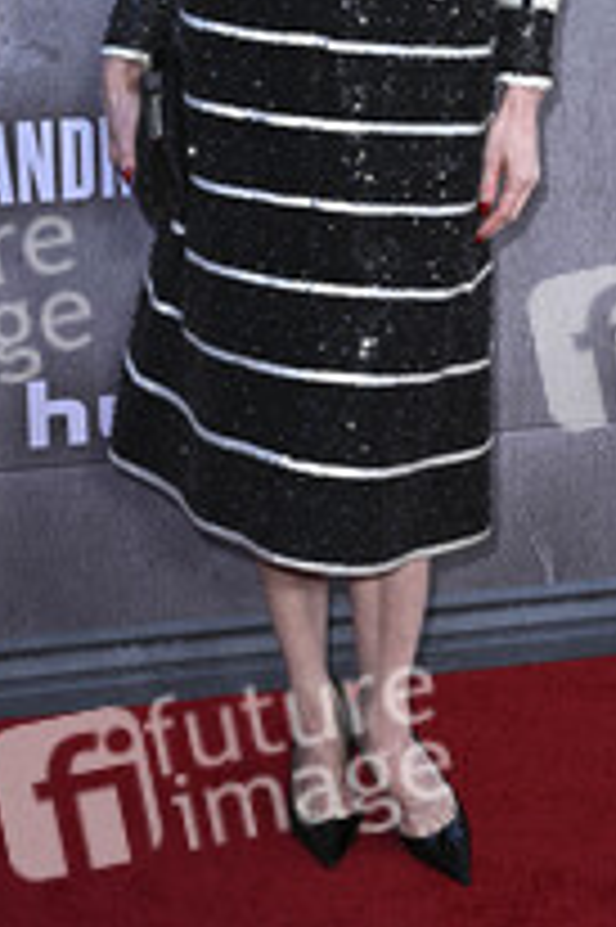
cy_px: 99
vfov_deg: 20.6
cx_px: 351
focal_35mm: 97
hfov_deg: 14.1
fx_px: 2494
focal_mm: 50
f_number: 6.3
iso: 640
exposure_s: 1/250
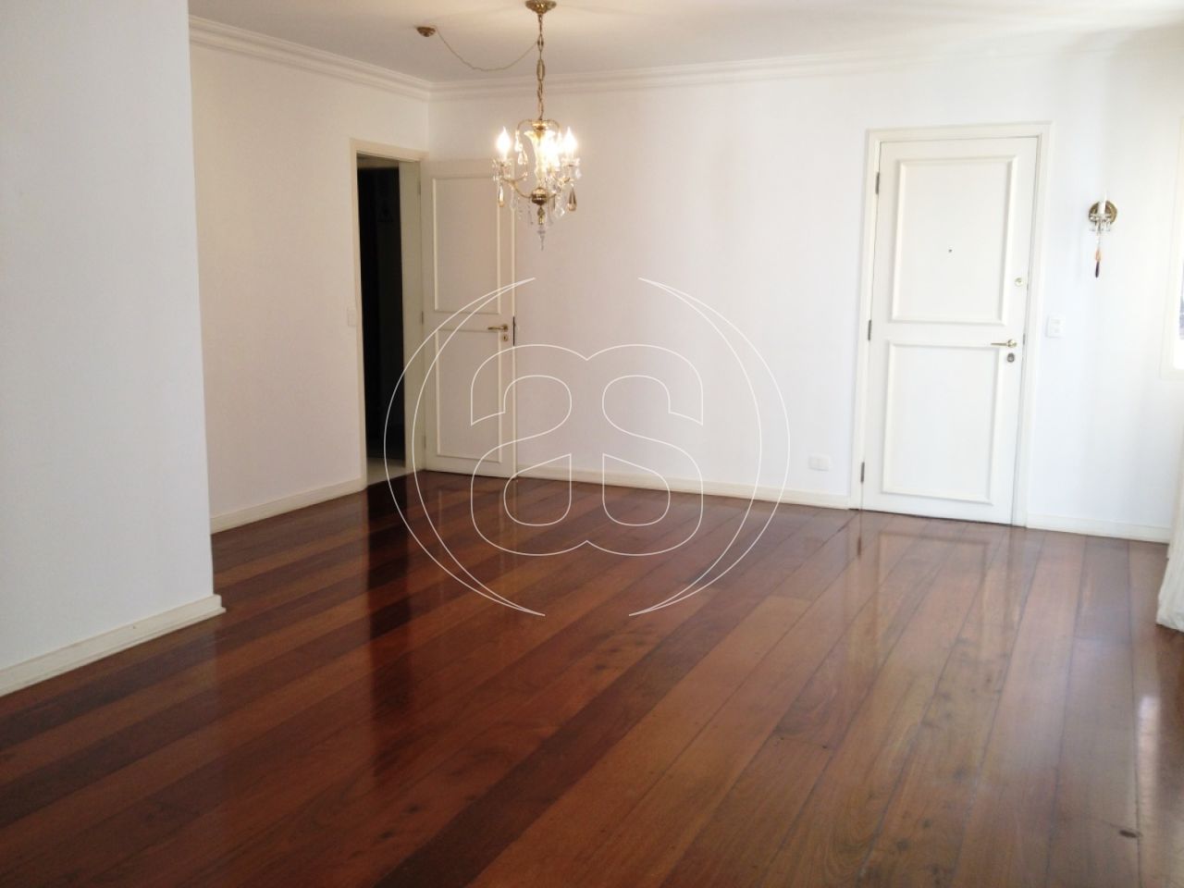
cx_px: 592
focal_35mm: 35
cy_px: 444
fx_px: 1197
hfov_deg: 52.6
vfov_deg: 40.7
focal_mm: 4.28
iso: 50
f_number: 2.4
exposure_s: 1/24
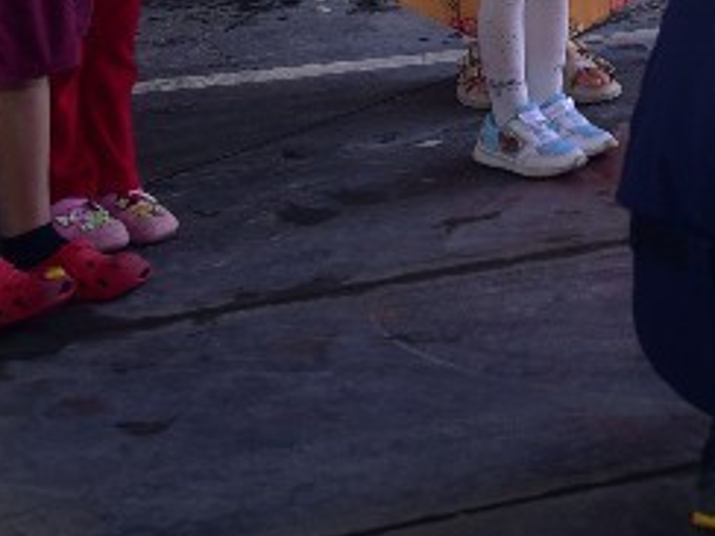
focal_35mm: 97
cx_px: 970
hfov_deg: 18.6
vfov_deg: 13.6
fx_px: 2004
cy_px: -435
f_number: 4
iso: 100
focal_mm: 24
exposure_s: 1/50
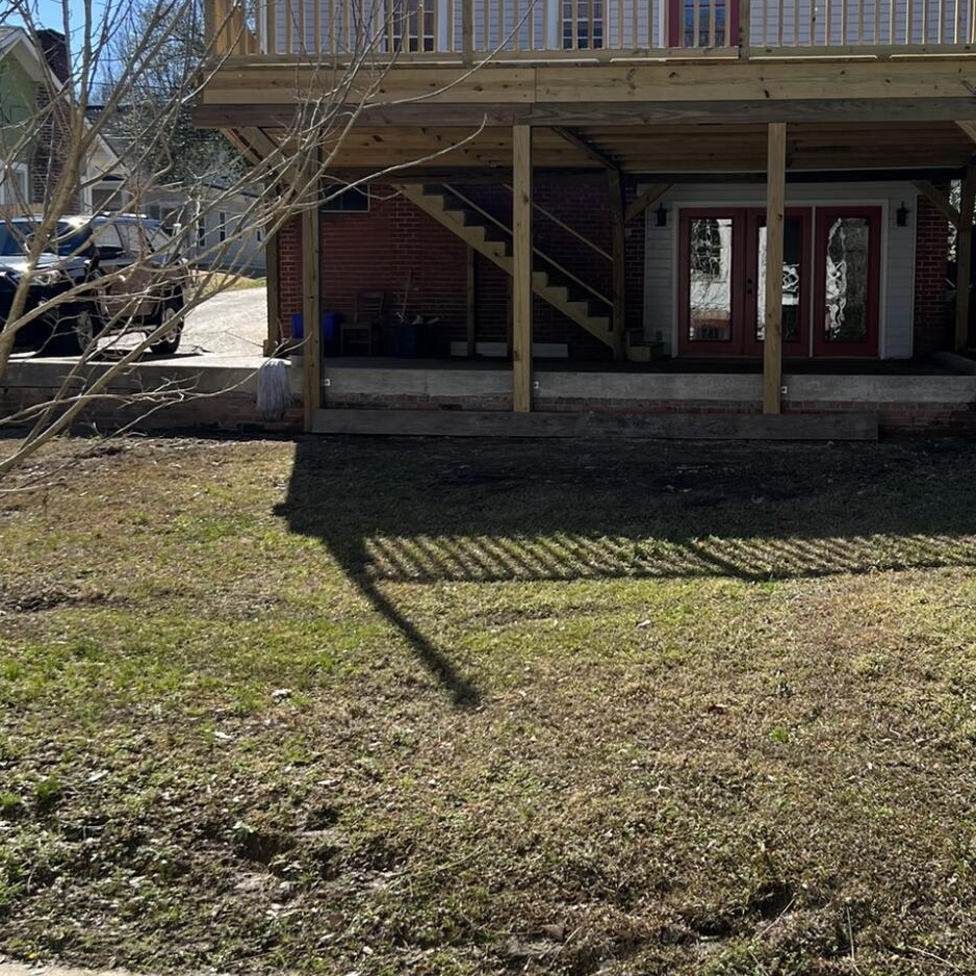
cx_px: 615
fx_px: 1563
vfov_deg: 34.6
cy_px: 436
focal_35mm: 49
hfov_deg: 34.5
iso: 50
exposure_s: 1/2915
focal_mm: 5.7
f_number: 1.5
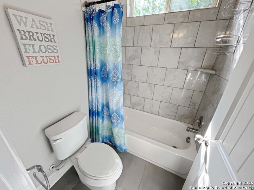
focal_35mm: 13
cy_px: 95
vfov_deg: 89.9
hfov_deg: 106.2
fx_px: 95
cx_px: 127
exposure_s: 1/120
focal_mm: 1.57
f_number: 1.8
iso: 200
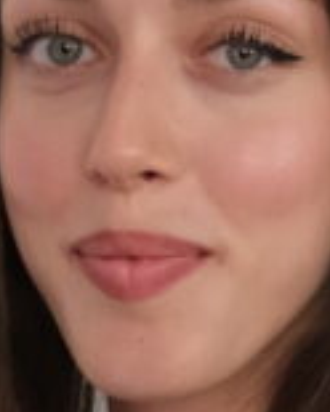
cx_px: -47
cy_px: 973
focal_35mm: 455
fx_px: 5555
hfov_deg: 3.4
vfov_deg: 4.2
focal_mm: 40.1
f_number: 3.2
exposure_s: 1/400
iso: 3200
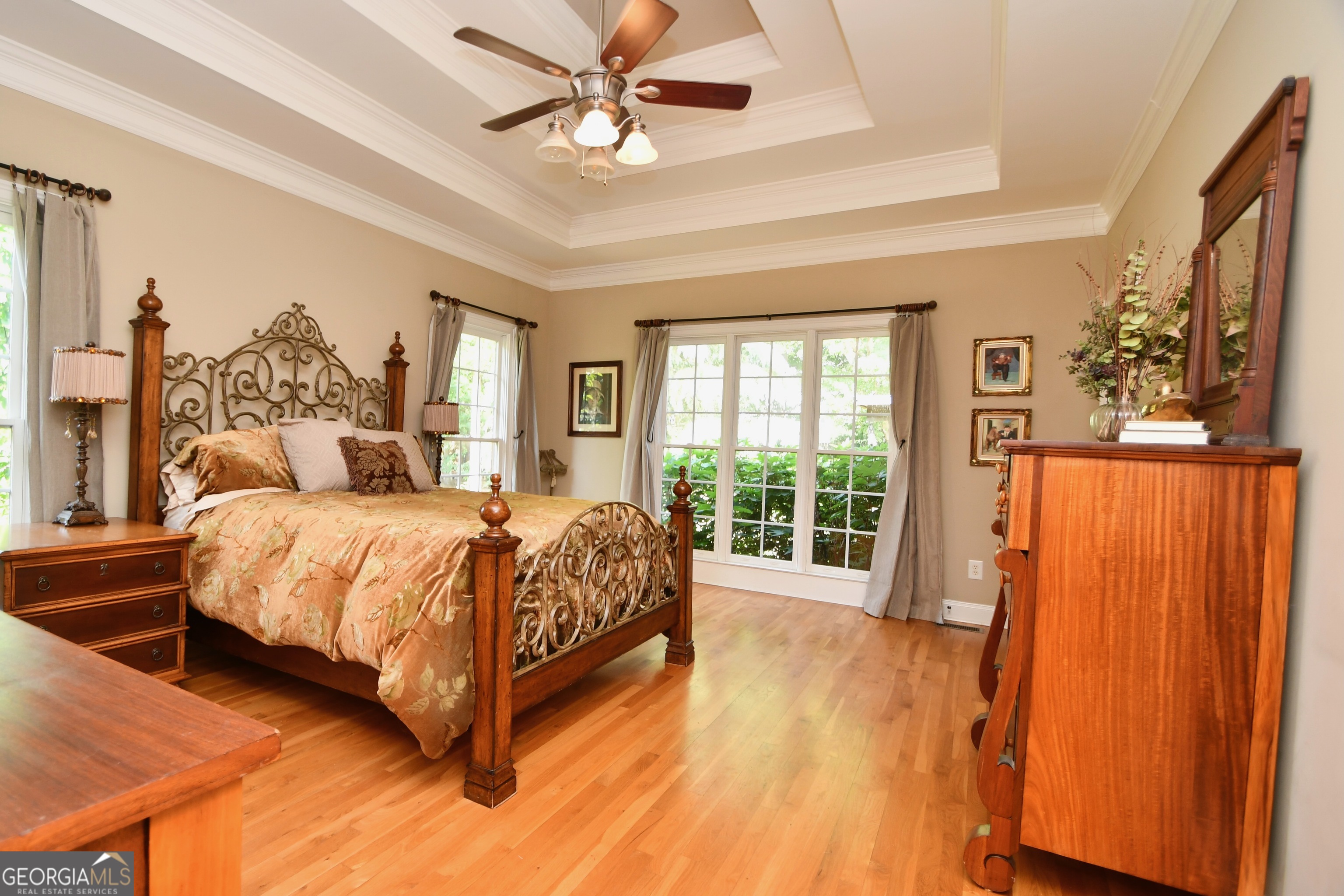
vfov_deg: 77.3
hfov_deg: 100.4
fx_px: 560
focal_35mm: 15
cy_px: 448
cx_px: 672
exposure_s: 1/60
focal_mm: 10
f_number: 4
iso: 280
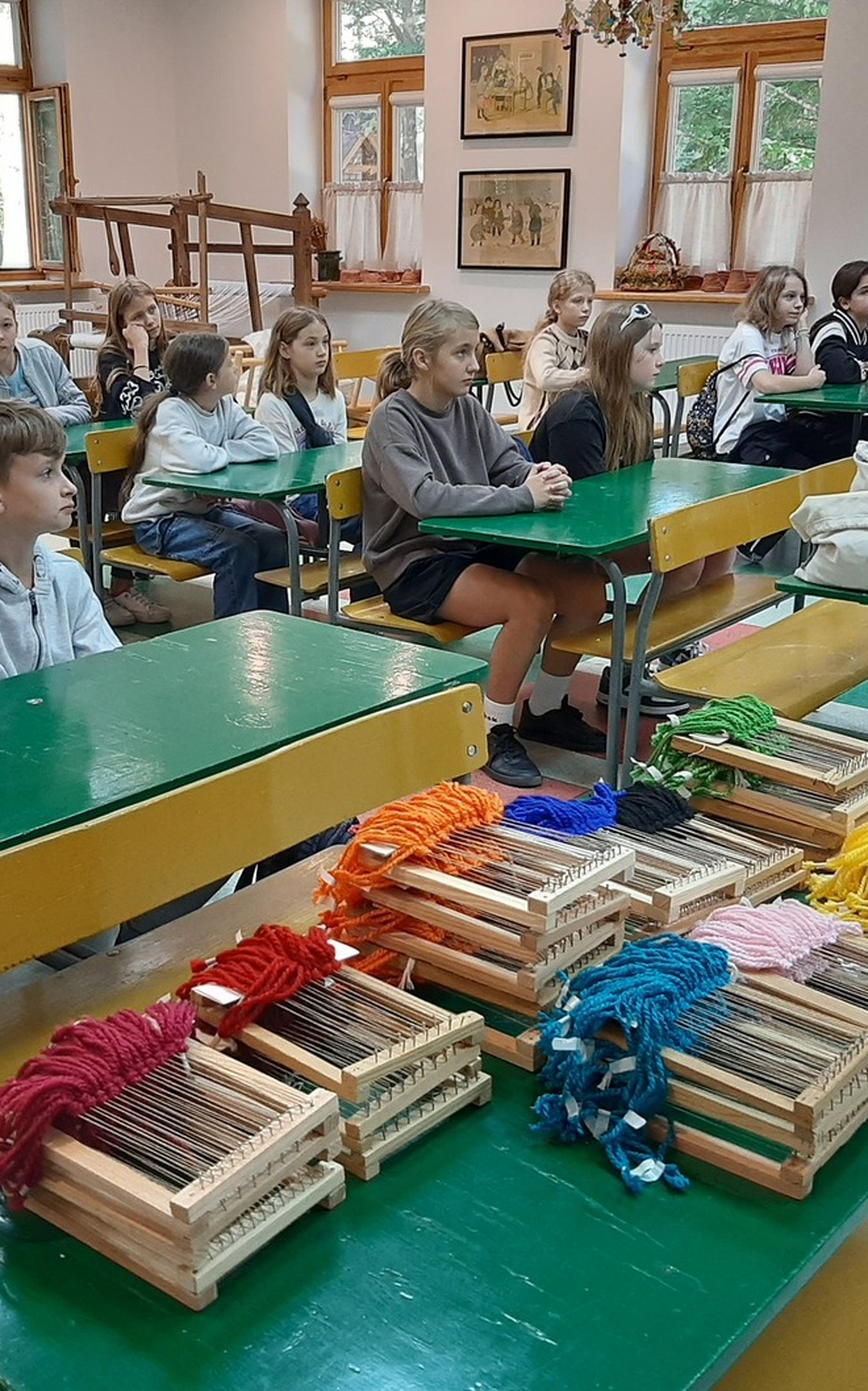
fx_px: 1477
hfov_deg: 32.6
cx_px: 342
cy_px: 697
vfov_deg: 50.4
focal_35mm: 39
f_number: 1.7
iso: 250
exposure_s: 1/50
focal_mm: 3.93
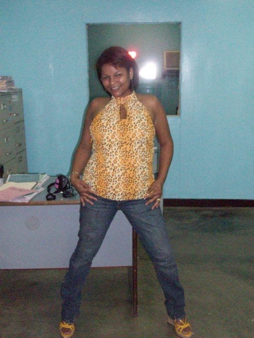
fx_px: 411
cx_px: 127
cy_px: 169
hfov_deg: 34.3
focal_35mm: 42
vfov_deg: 44.8
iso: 800
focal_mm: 7.1
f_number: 3.2
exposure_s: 1/147
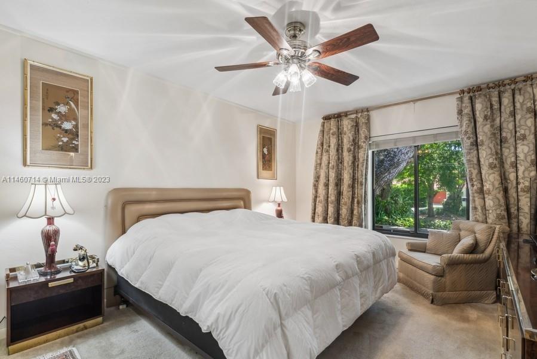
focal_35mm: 16
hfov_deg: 95.0
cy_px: 180
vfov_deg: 72.1
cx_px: 268
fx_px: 246
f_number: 9
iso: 250
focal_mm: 16.5
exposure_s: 1/6
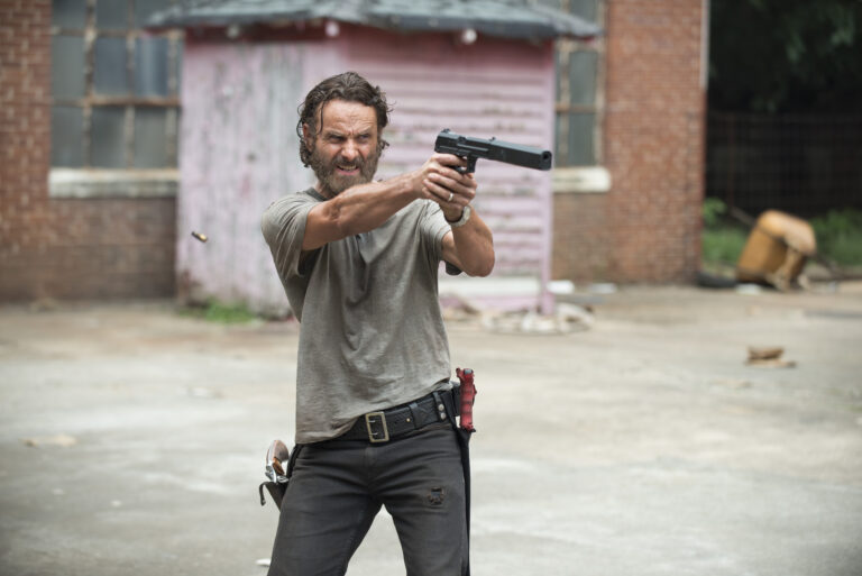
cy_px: 288
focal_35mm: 105
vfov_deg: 13.1
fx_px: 2515
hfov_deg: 19.4
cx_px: 431
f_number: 3.2
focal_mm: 105
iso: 200
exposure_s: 1/800
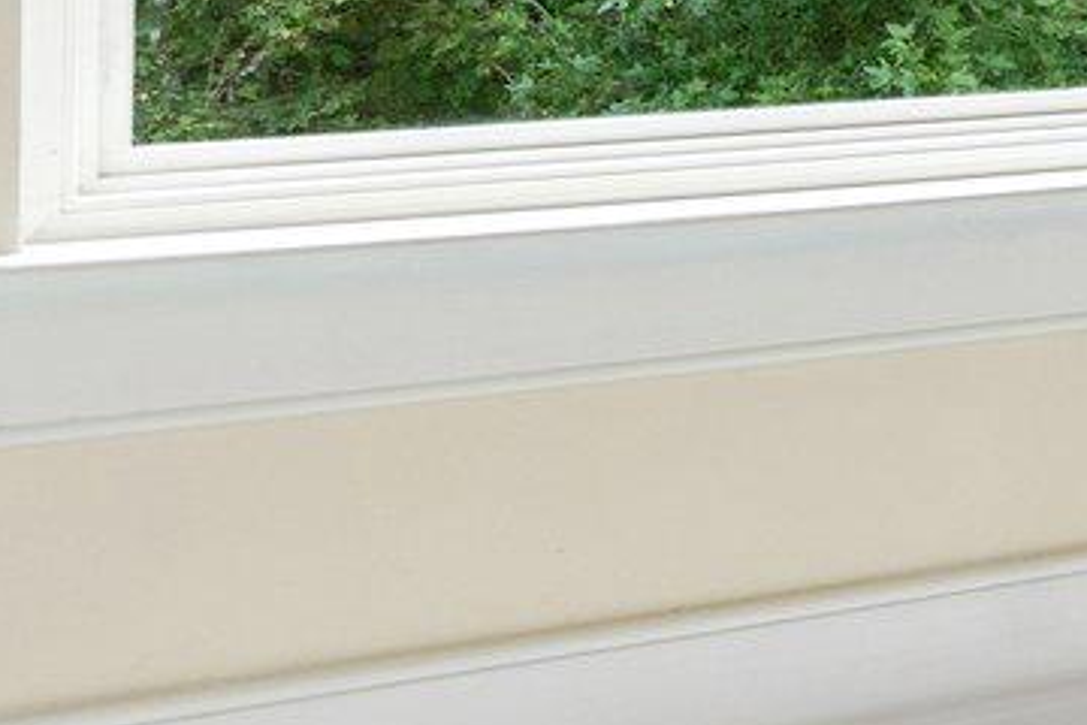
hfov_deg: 14.1
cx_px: 2690
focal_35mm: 91
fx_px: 2747
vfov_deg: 14.4
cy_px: -237
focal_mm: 16
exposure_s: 1/25
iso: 500
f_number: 8
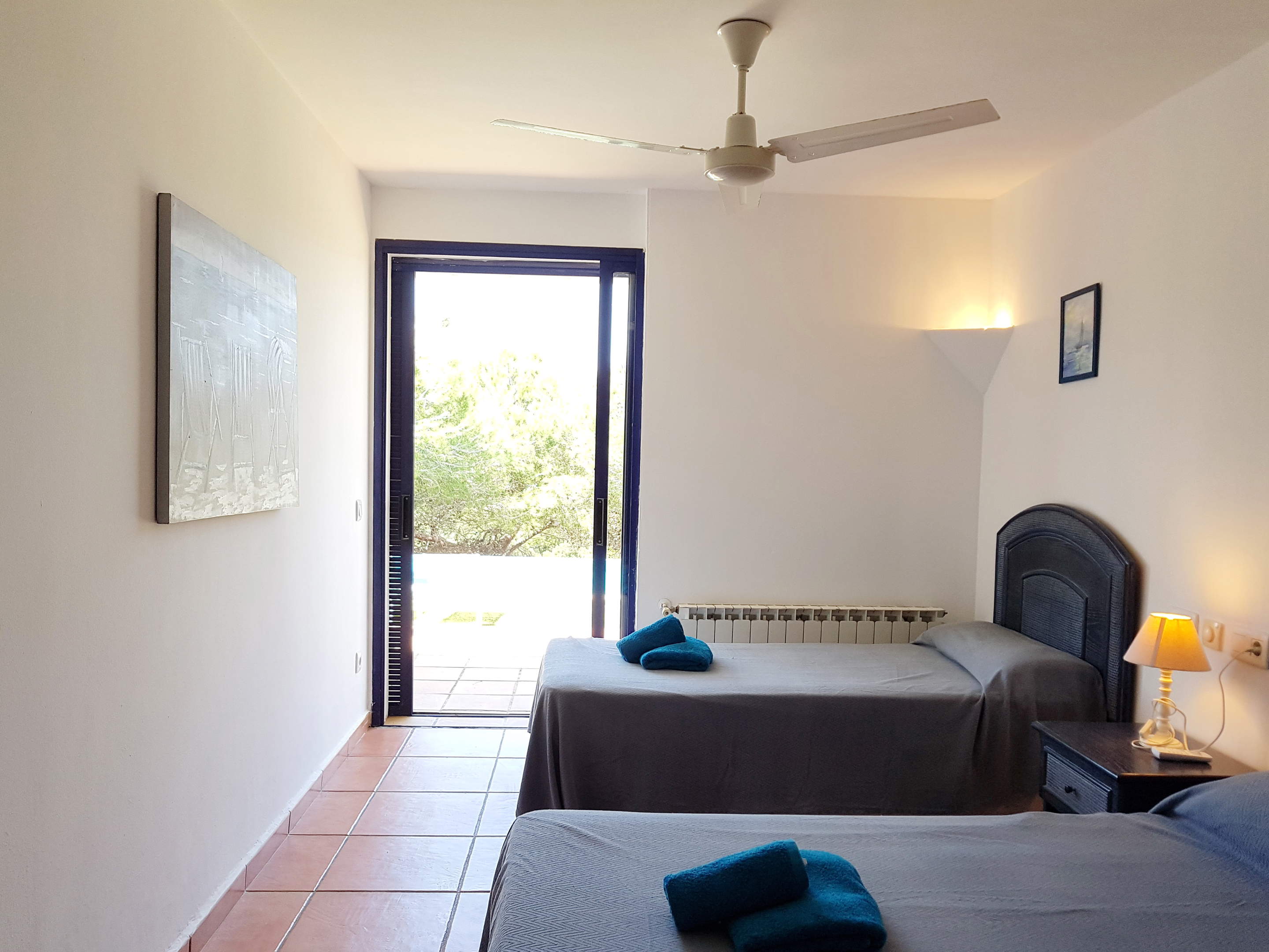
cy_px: 476
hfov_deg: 67.3
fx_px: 953
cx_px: 634
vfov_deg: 53.1
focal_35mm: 26
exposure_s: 1/158
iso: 50
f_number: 1.7
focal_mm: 4.2
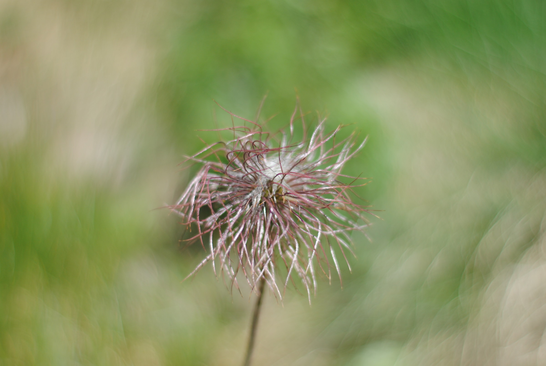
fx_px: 1139
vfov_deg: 18.2
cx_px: 273
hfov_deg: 27.0
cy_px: 183
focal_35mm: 75
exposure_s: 1/3200
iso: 100
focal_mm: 50
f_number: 1.8
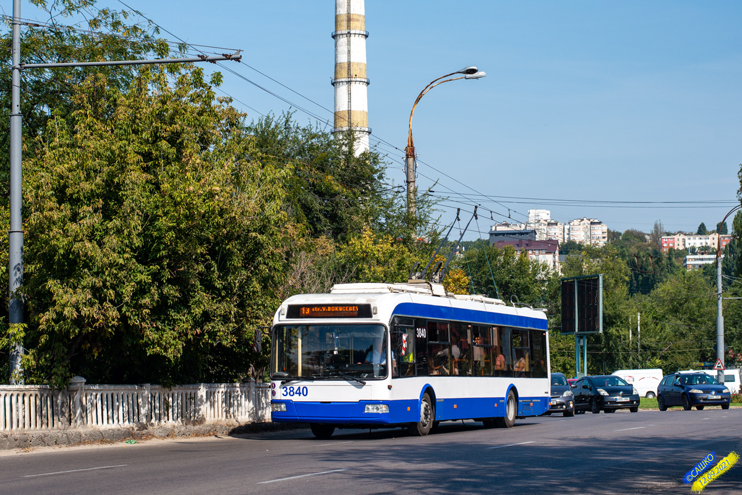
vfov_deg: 27.0
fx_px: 1031
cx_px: 371
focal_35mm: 50
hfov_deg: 39.6
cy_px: 248
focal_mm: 50
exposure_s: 1/800
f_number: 5.6
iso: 125
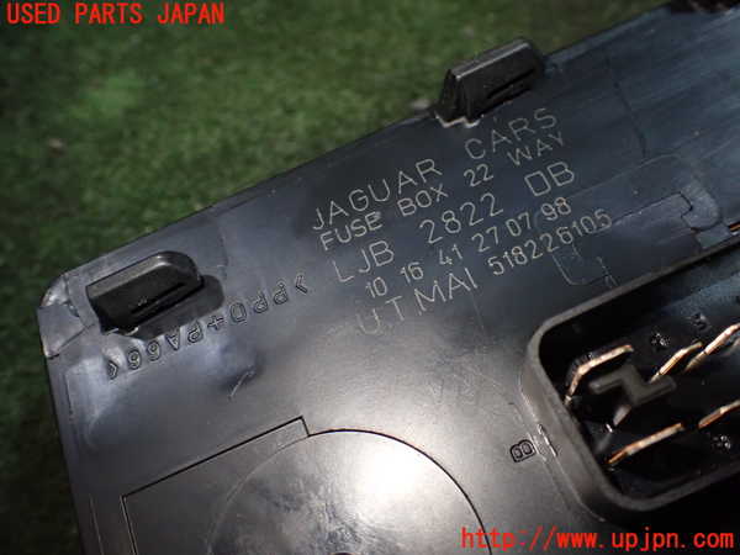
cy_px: 278
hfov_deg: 60.0
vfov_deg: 46.8
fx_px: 641
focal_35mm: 30
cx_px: 370
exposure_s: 1/125
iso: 500
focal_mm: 5.4
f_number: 2.3
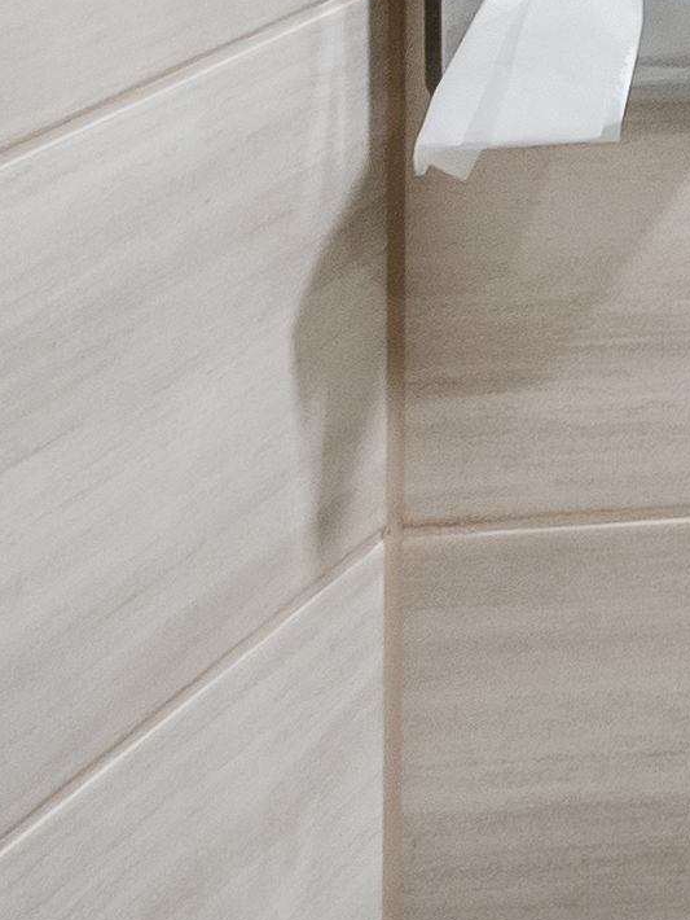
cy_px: -801
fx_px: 3407
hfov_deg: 7.8
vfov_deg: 13.6
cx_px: 2706
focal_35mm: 128
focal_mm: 15.9
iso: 640
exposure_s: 1/80
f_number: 9
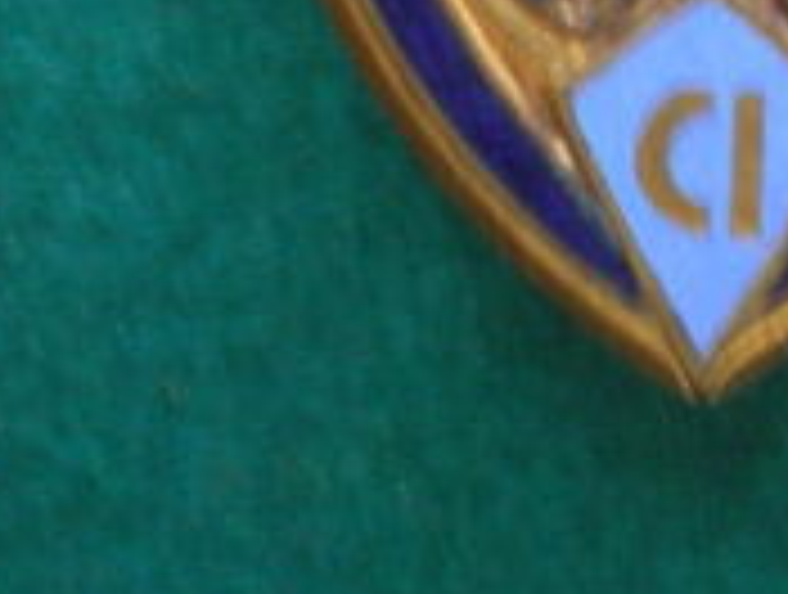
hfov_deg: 18.6
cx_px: 657
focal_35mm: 104
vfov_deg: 13.7
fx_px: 2372
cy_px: -207
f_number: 3.1
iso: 400
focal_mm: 6.3
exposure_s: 1/10
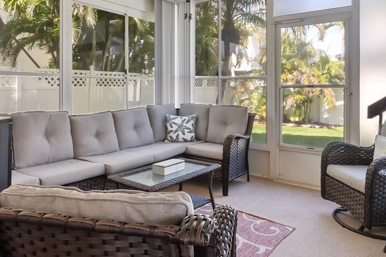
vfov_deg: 49.2
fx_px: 279
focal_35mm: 26
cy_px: 101
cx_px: 194
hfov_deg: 69.4
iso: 1600
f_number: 8
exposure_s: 1/90
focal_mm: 10
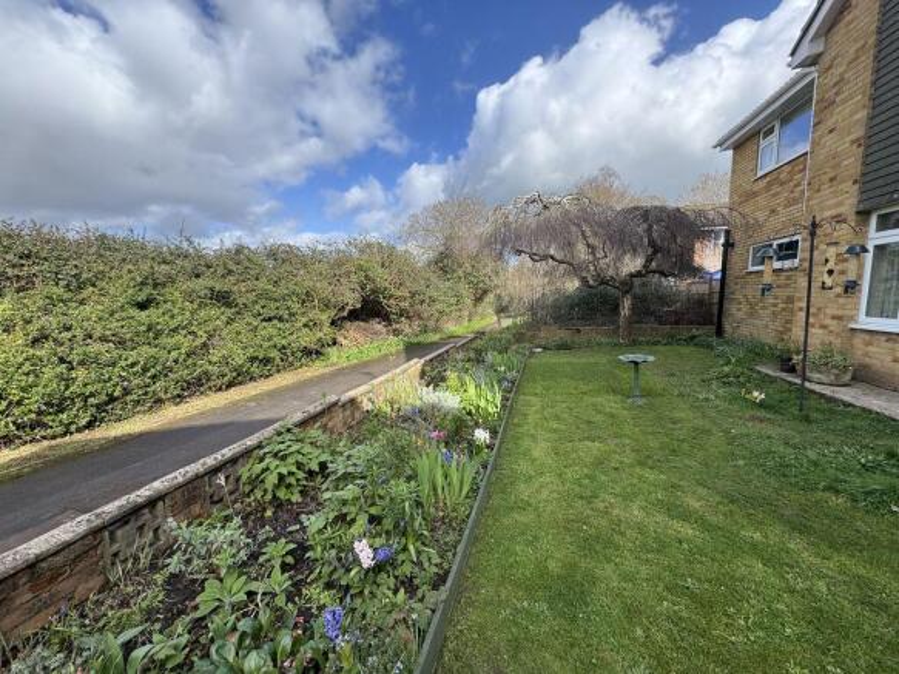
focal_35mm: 14
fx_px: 364
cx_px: 450
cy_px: 337
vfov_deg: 85.7
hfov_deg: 102.1
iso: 40
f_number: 2.2
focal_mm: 2.22
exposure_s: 1/664
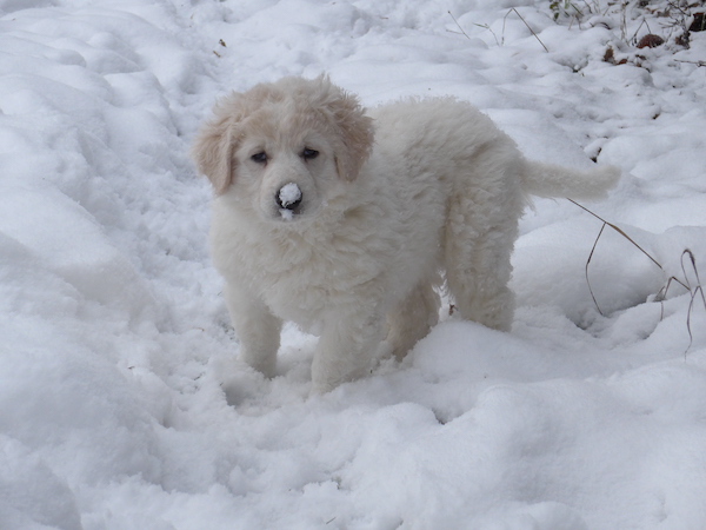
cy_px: 265
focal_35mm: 107
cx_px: 353
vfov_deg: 13.8
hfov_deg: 18.4
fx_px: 2182
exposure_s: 1/320
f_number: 5.6
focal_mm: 22.9
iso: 400
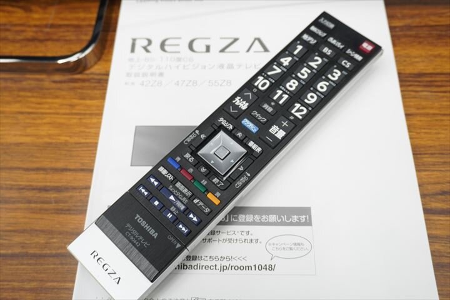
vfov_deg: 36.9
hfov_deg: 53.1
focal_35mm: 36
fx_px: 450
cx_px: 225
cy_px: 150
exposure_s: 1/40
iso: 200
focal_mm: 24
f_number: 4.5
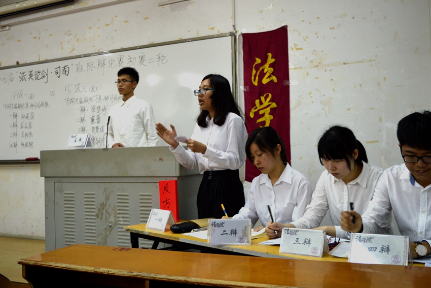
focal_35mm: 36
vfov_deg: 36.9
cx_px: 216
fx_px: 431
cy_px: 144
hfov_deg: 53.1
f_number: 4
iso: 720
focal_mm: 24
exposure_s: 1/60
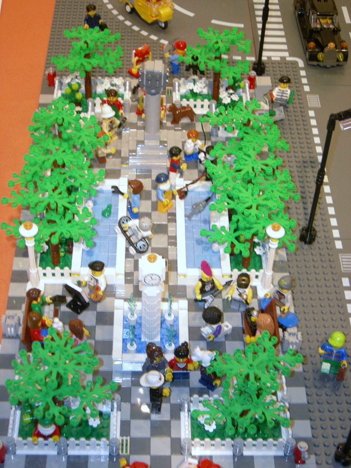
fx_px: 892
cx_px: 176
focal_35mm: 66
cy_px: 234
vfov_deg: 29.4
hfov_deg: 22.3
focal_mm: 13.7
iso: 200
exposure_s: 1/17.6
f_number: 3.5
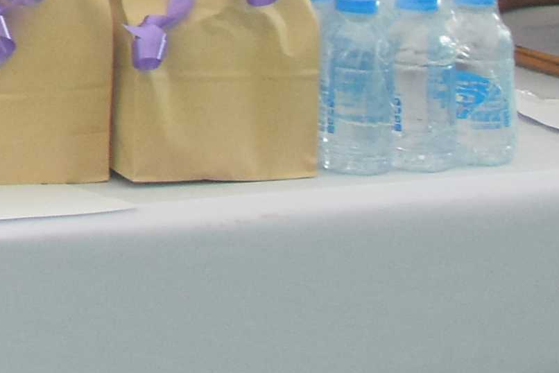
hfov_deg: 9.9
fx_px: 2730
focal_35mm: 176
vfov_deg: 7.3
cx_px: -904
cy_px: -577
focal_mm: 21
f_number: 9
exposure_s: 1/320
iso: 2000
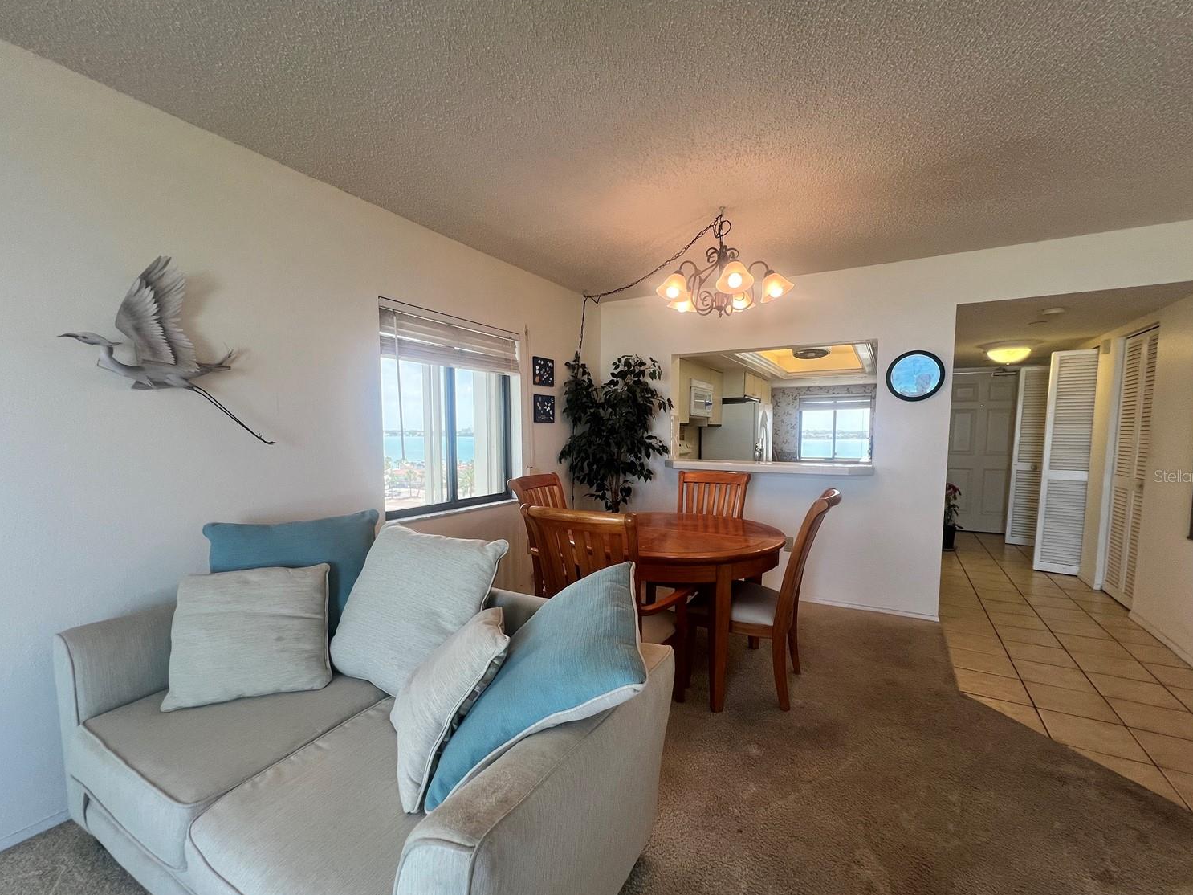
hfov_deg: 102.1
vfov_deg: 85.6
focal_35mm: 14
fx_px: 482
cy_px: 476
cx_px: 588
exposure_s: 1/120
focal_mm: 1.57
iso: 64
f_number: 1.8
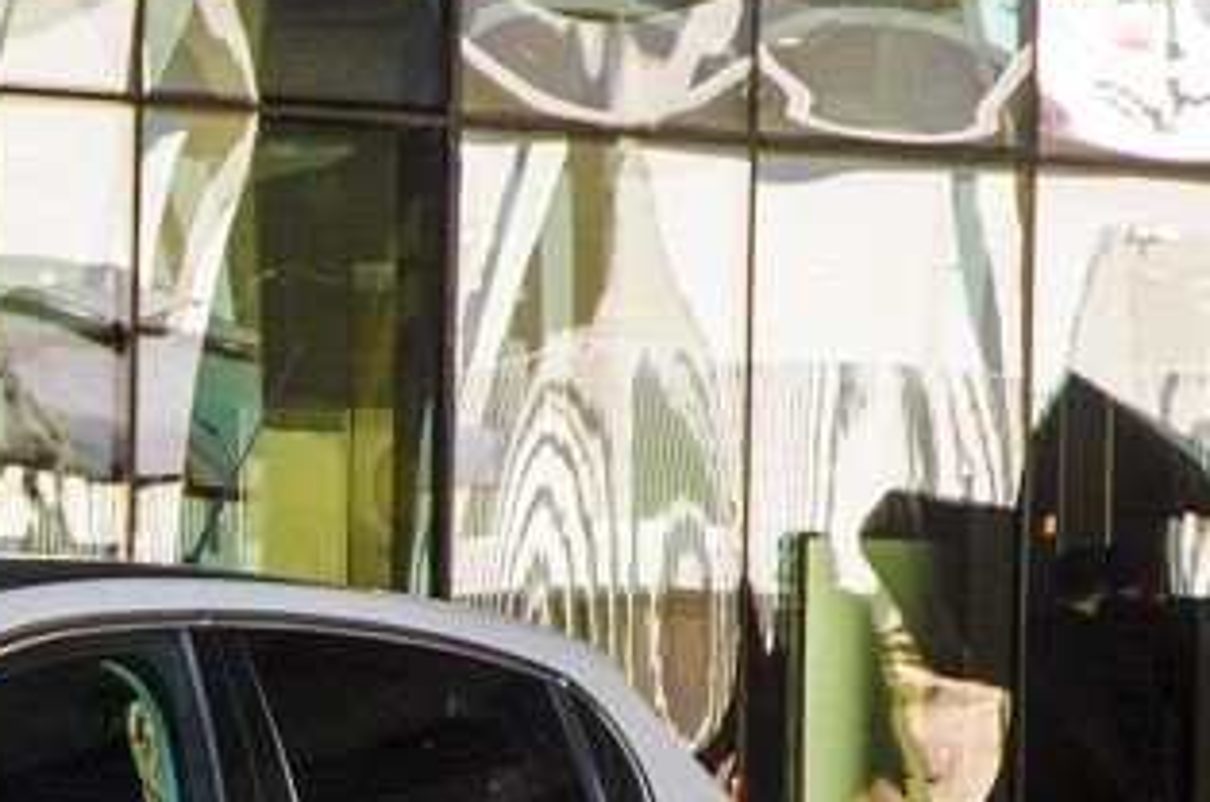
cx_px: -362
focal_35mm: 318
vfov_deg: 4.3
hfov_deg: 6.4
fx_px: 10654
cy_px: 760
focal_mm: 65
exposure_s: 1/125
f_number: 9
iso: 450
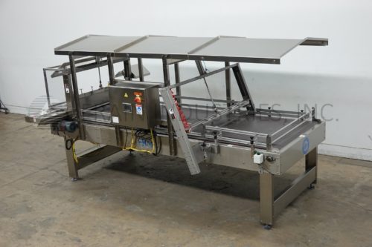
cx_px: 186
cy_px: 124
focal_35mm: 48
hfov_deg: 41.1
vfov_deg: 28.1
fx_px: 496
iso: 250
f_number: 4
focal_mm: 18.24
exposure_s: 1/50
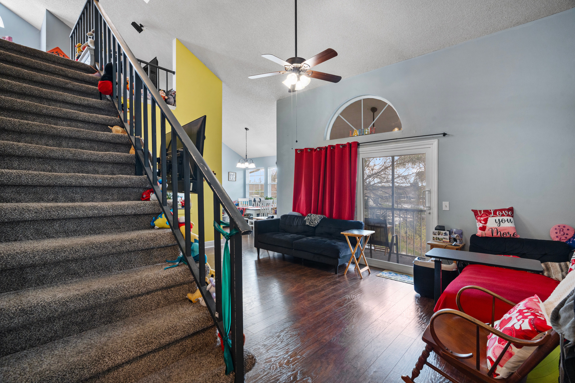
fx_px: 256
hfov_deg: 96.7
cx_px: 288
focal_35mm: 16
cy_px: 192
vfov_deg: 73.7
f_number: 9
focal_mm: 16
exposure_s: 1/5
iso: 800
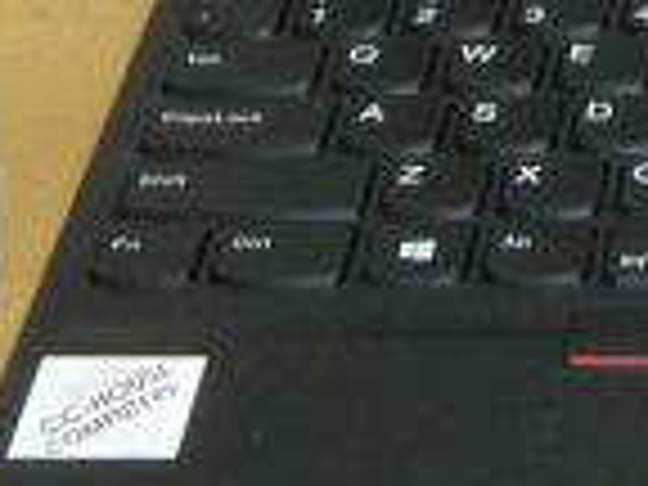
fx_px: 3650
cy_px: -198
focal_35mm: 195
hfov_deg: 9.9
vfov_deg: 7.5
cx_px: 958
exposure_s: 1/30
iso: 100
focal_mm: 5.8
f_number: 2.8
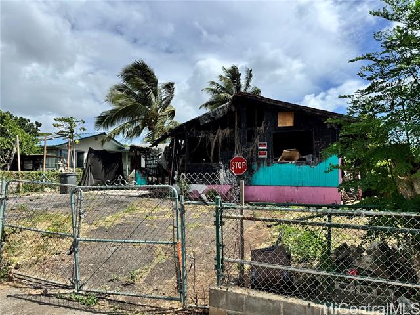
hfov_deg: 71.6
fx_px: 291
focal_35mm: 24
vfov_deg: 56.8
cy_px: 158
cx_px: 210
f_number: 1.78
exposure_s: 1/6410
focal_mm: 6.76
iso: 80
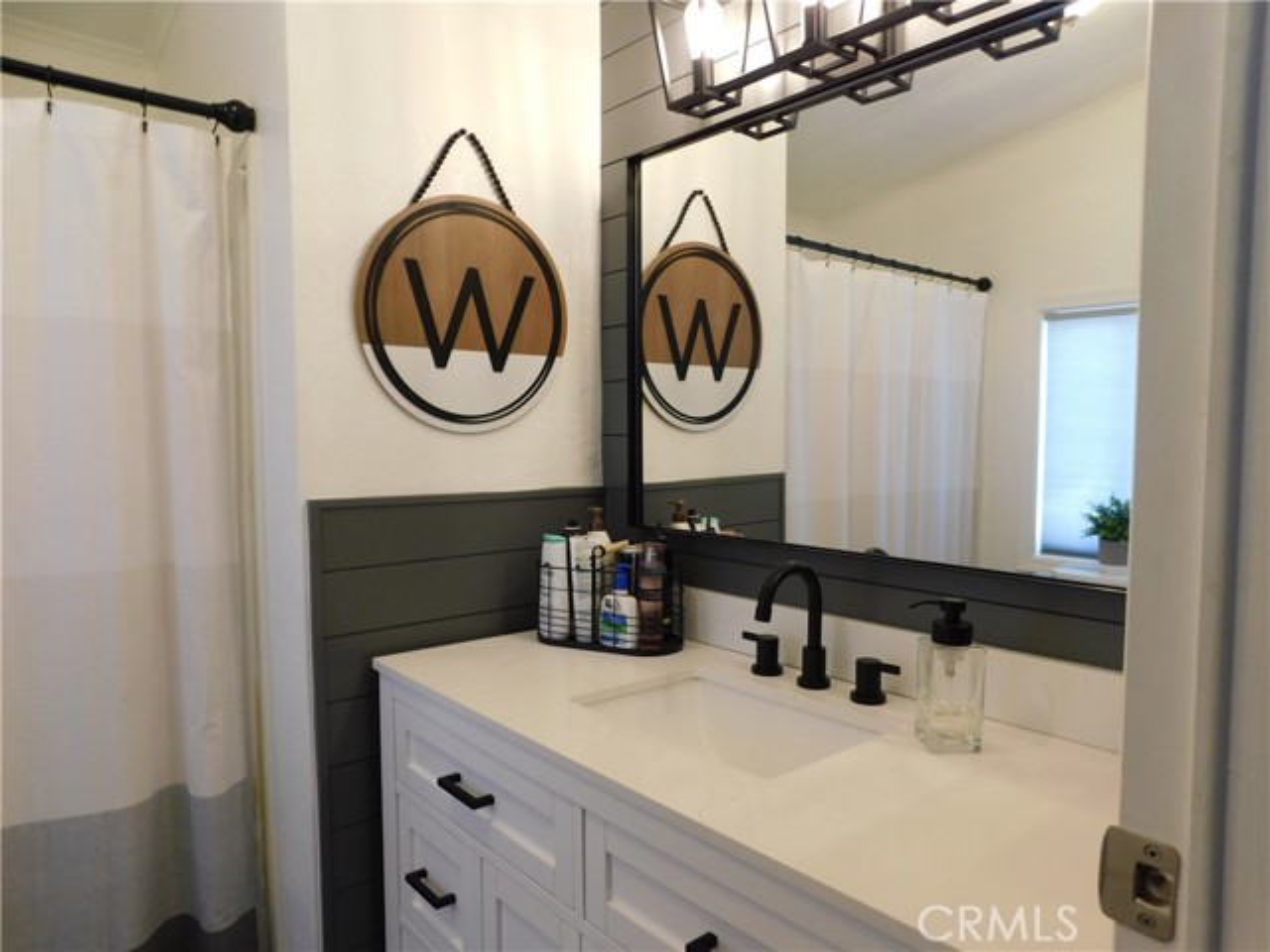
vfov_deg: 58.9
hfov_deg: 73.9
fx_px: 844
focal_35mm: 23
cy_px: 476
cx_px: 635
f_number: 3
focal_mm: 4
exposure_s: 1/30
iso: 125
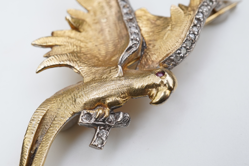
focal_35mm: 64
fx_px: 443
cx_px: 98
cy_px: 85
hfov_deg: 31.3
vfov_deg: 21.2
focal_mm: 30
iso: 400
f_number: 16
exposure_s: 1/125
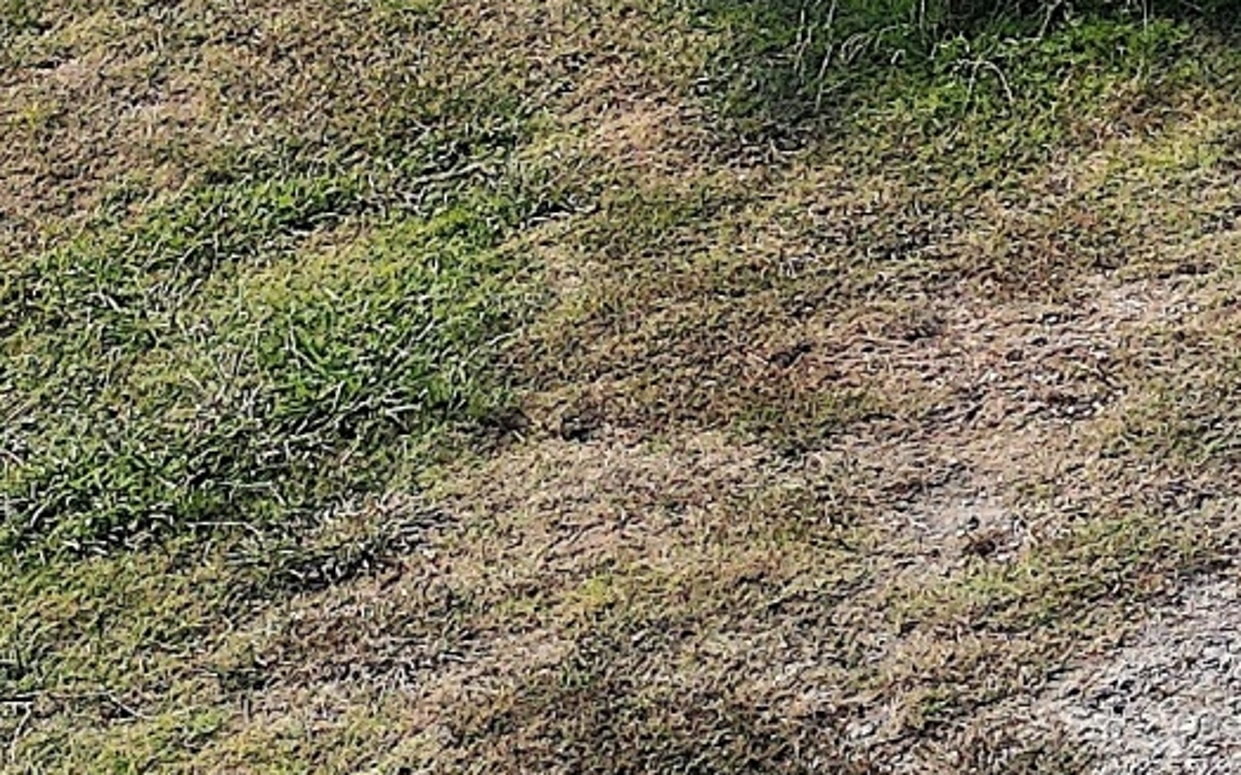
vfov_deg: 9.0
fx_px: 4193
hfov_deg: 15.1
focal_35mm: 124
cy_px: -1378
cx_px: 2059
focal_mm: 6.72
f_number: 1.7
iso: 100
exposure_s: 1/2500
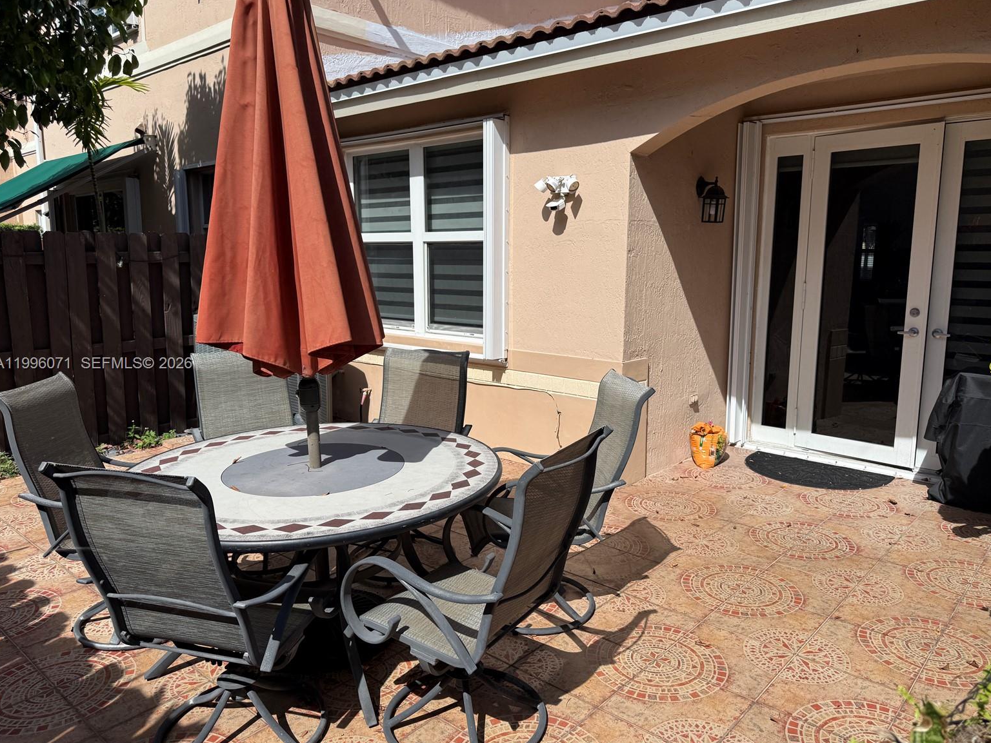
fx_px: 716
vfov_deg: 54.9
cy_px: 364
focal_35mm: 25
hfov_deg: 69.4
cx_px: 508
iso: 80
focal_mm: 6.76
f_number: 1.78
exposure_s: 1/6173
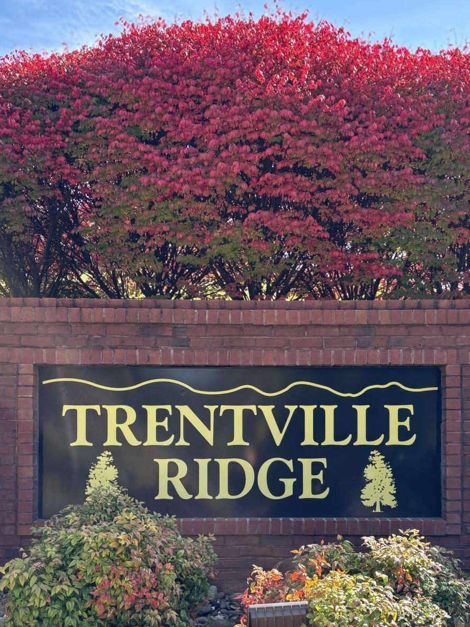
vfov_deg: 42.3
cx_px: 265
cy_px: 428
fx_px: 797
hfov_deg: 32.8
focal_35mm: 44
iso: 50
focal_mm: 5.96
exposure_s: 1/378
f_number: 1.6
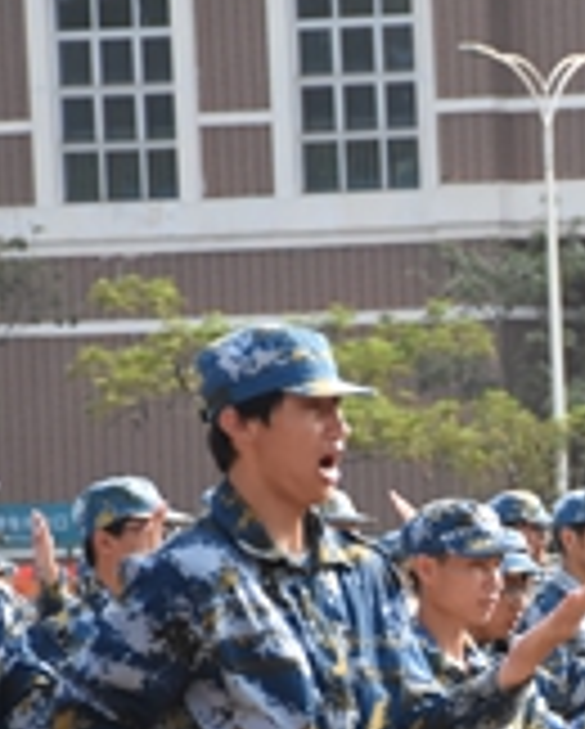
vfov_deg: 4.7
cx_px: 828
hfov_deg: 3.8
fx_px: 8783
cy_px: 799
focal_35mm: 407
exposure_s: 1/4000
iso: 1800
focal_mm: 85
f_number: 5.3
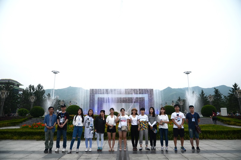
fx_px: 160
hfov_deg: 73.9
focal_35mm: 24
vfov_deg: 52.9
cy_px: 80
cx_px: 120
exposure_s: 1/60
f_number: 4
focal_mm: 16
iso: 200
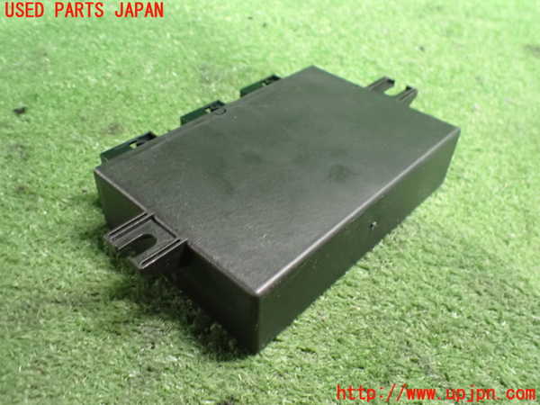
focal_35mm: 30
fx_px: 468
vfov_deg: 46.8
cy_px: 202
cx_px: 270
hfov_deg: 60.0
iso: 1250
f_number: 2.3
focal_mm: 5.4
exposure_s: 1/30
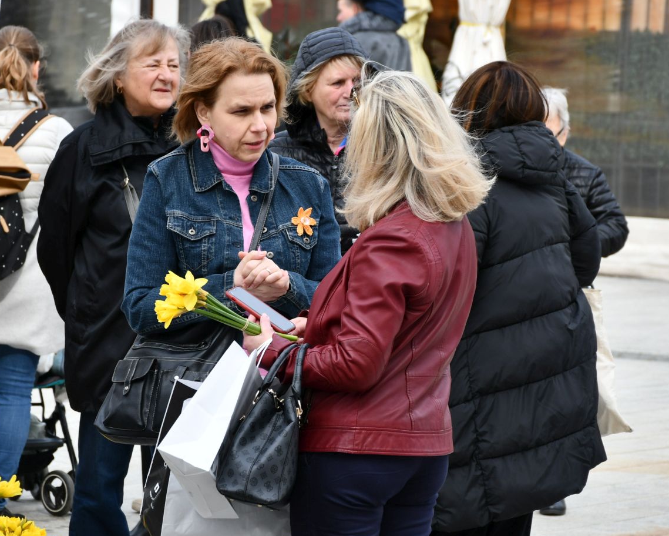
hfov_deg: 9.2
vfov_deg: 7.4
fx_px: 4159
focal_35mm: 210
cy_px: 309
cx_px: 312
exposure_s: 1/250
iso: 200
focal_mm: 100
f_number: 8
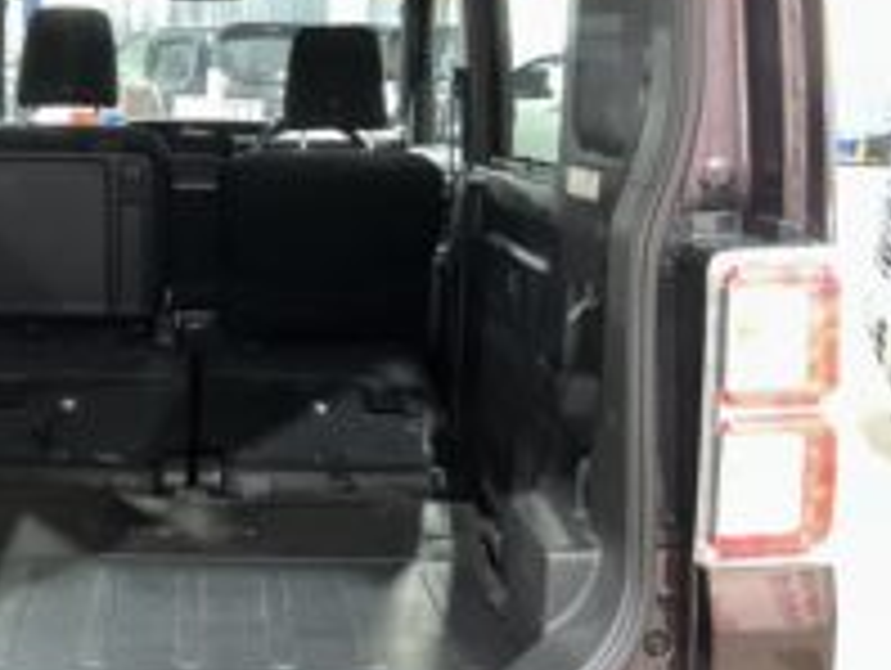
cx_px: 202
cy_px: 236
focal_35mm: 46
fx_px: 1185
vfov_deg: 31.4
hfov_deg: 39.8
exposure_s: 1/7
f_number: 1.5
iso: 125
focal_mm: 5.7
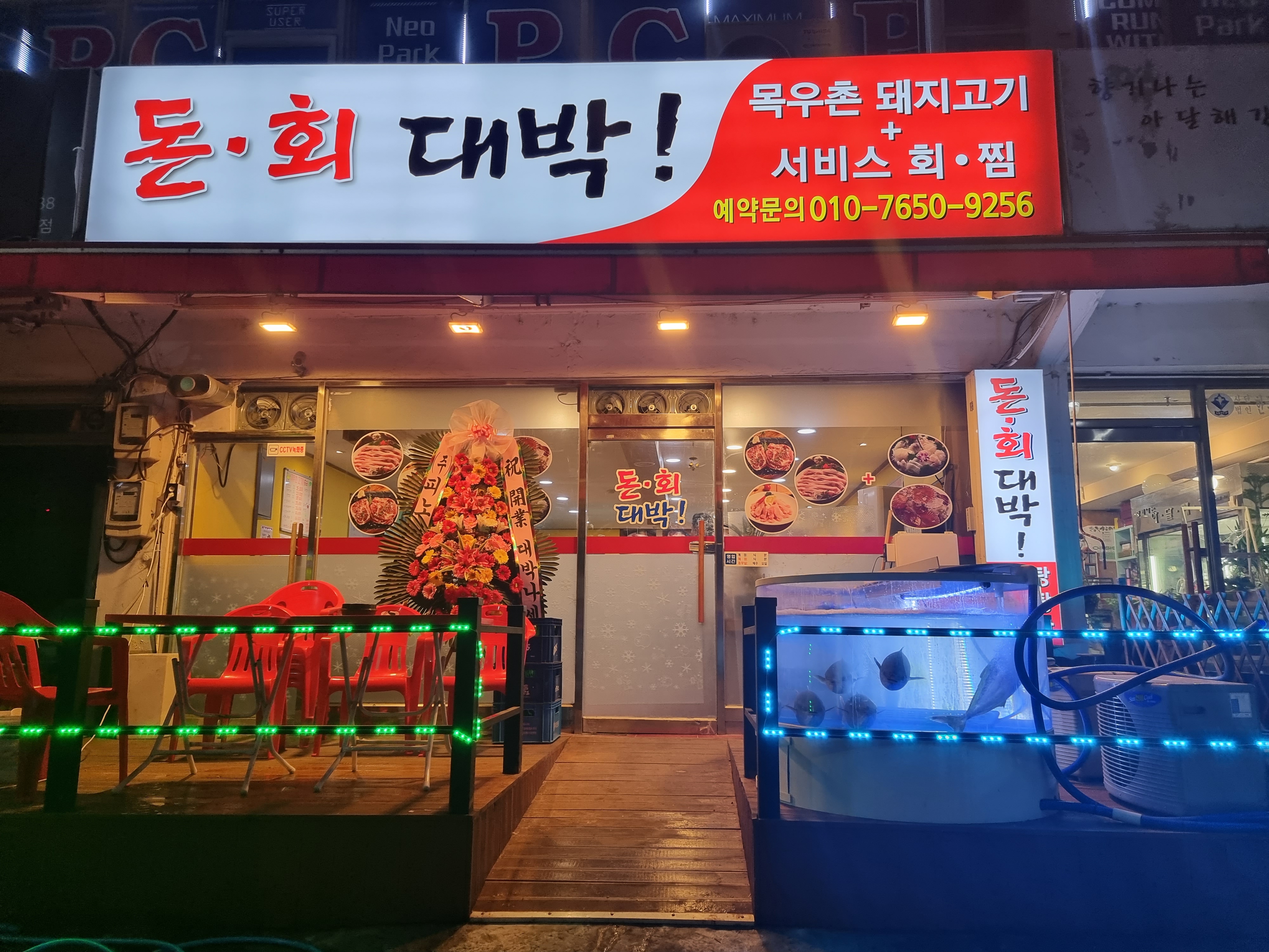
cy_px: 476
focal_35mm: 24
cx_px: 634
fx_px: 880
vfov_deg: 56.8
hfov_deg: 71.6
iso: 200
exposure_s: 1/120
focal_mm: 6.7
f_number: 1.8
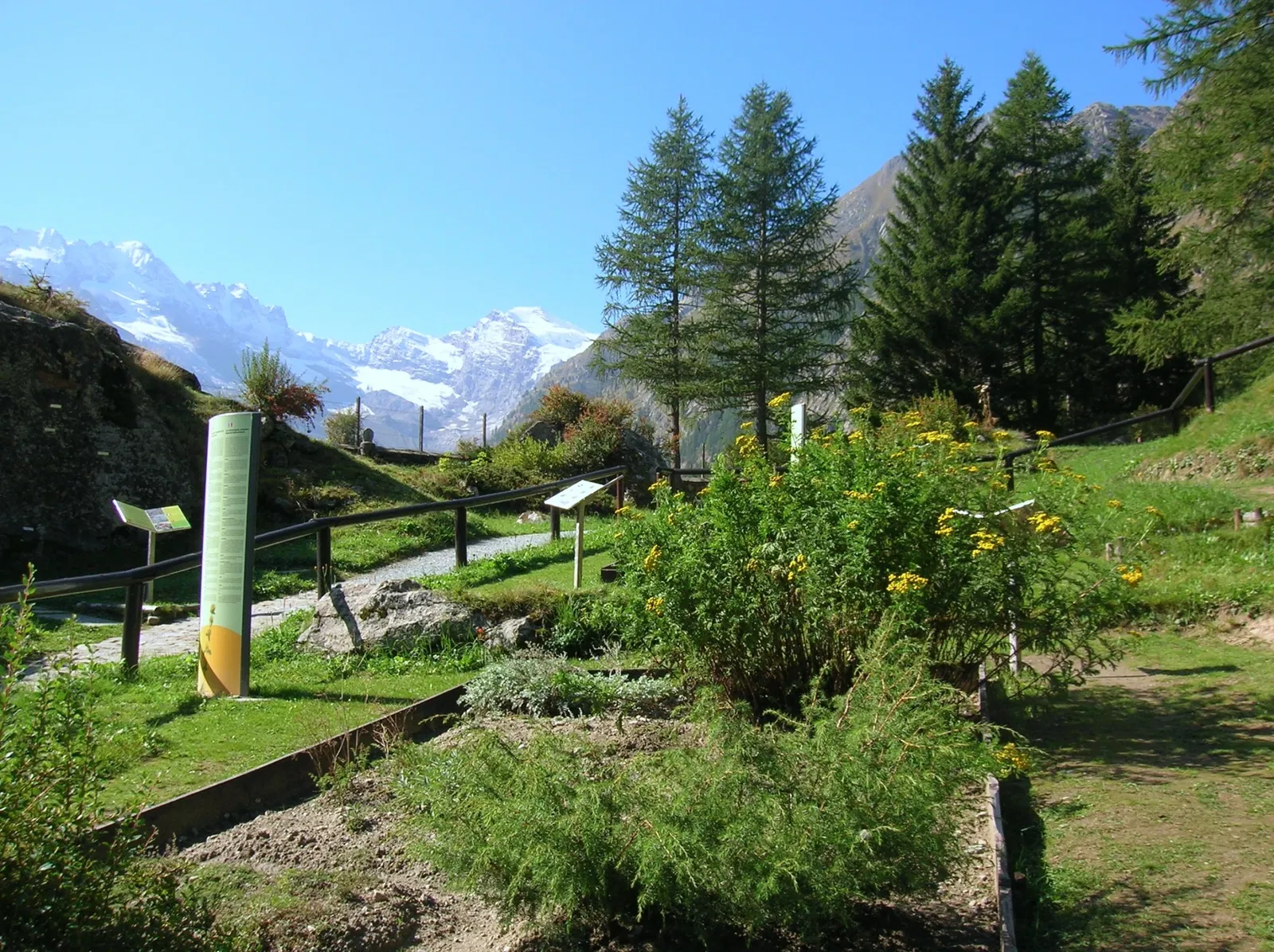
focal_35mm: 34
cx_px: 637
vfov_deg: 41.7
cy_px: 476
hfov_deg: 54.0
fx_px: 1250
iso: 50
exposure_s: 1/248
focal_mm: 5.7
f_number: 4.9
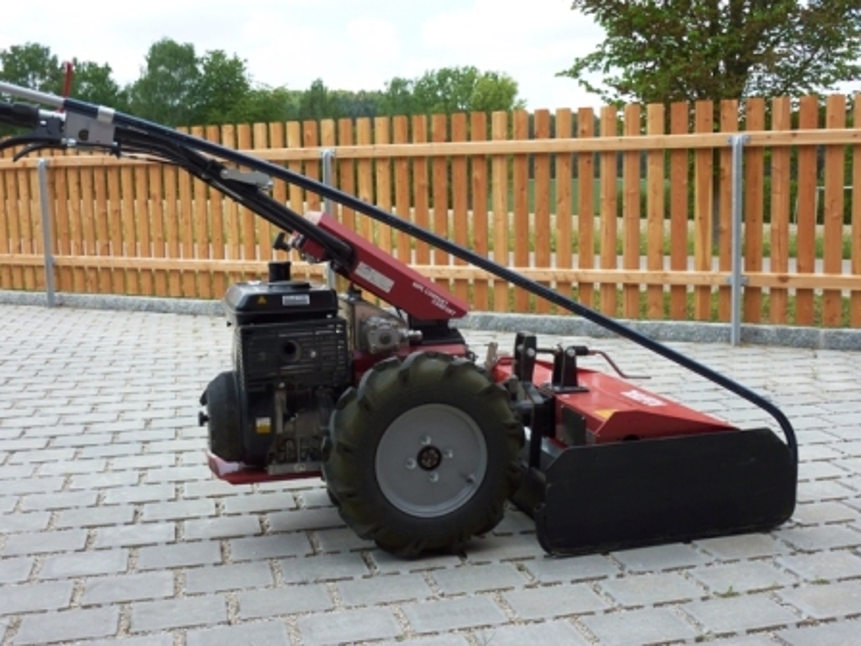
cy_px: 323
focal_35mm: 40
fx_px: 995
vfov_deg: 36.0
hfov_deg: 46.8
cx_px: 430
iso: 80
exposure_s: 1/250
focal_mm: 6.5
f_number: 4
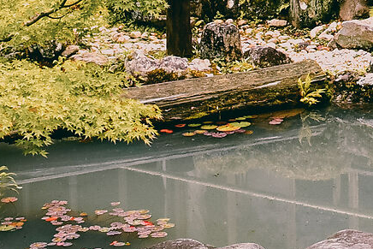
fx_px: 1368
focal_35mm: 132
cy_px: -177
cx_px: 556
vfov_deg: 9.9
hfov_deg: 14.5
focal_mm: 24
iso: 500
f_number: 9
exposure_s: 1/200
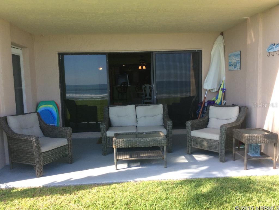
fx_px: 266
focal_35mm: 33
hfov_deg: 55.3
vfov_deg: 43.0
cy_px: 105
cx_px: 140
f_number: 2.4
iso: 32
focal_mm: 3.3
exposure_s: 1/351
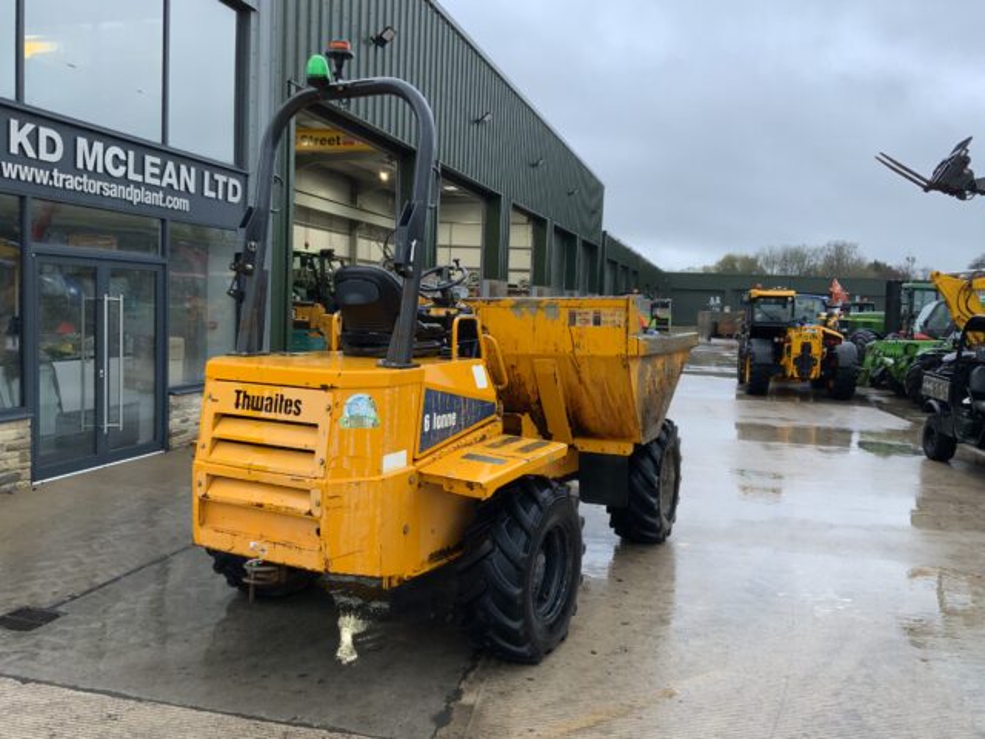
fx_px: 825
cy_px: 370
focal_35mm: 29
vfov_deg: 48.2
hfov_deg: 61.7
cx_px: 492
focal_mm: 3
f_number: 1.8
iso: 50
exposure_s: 1/60
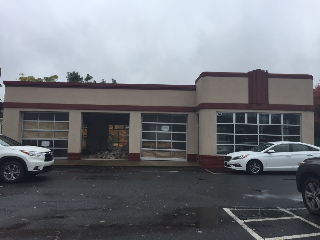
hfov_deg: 61.7
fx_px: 268
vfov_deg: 48.2
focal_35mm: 29
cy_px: 120
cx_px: 160
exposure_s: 1/719
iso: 32
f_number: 2.2
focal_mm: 4.15
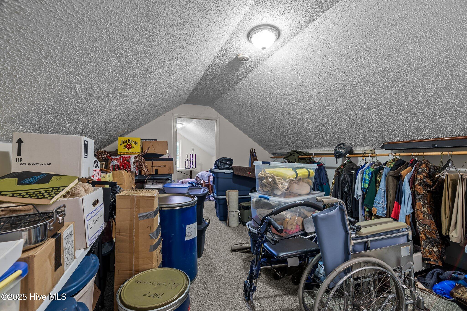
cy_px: 156
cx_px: 234
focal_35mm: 14
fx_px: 181
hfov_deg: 104.3
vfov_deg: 81.1
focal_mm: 14
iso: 250
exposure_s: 2.5
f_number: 8
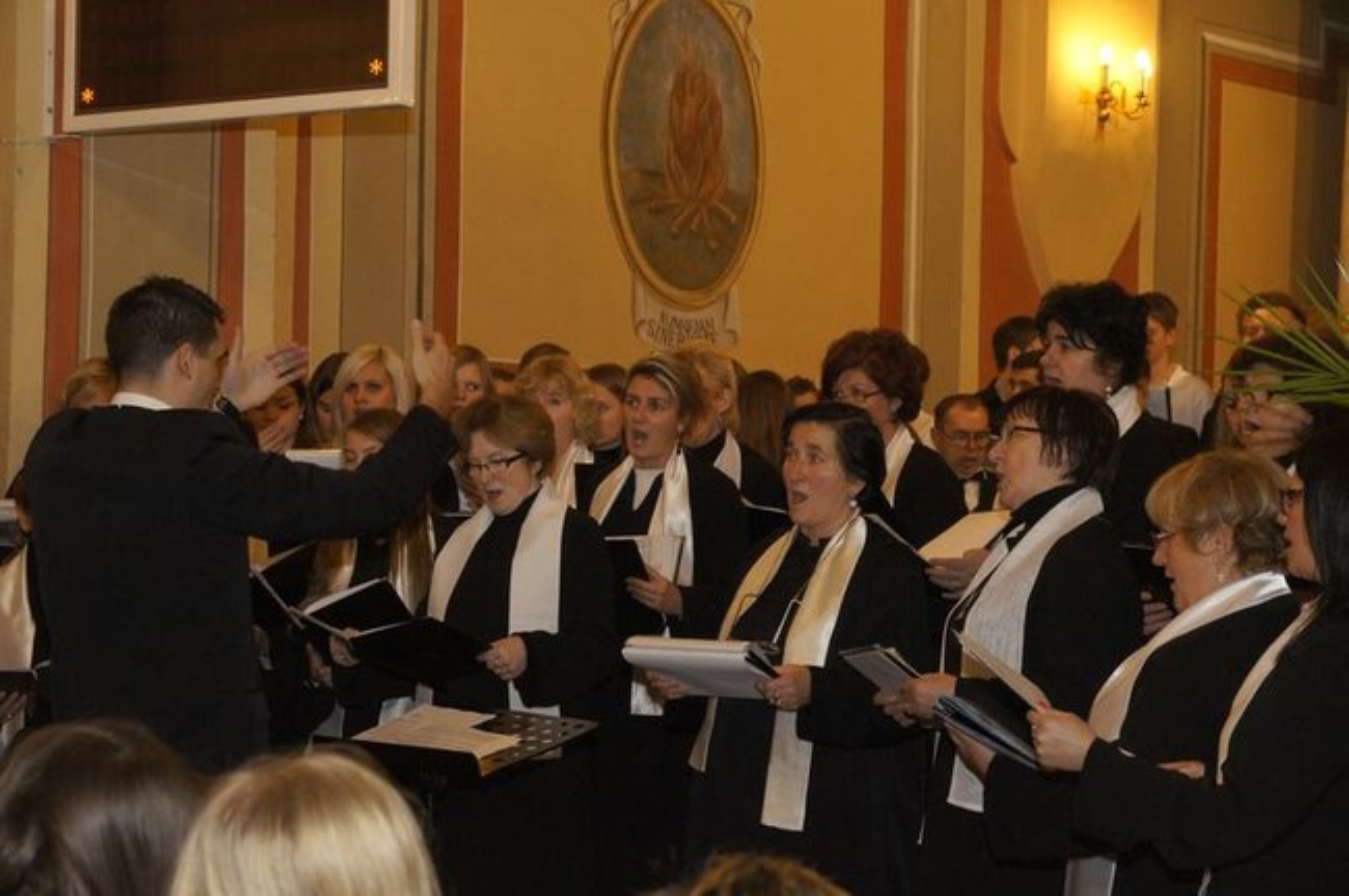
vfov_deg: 20.1
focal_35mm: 68
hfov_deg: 29.9
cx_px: 674
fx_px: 2527
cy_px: 448
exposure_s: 1/80
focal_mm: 45
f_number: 5.6
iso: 1600
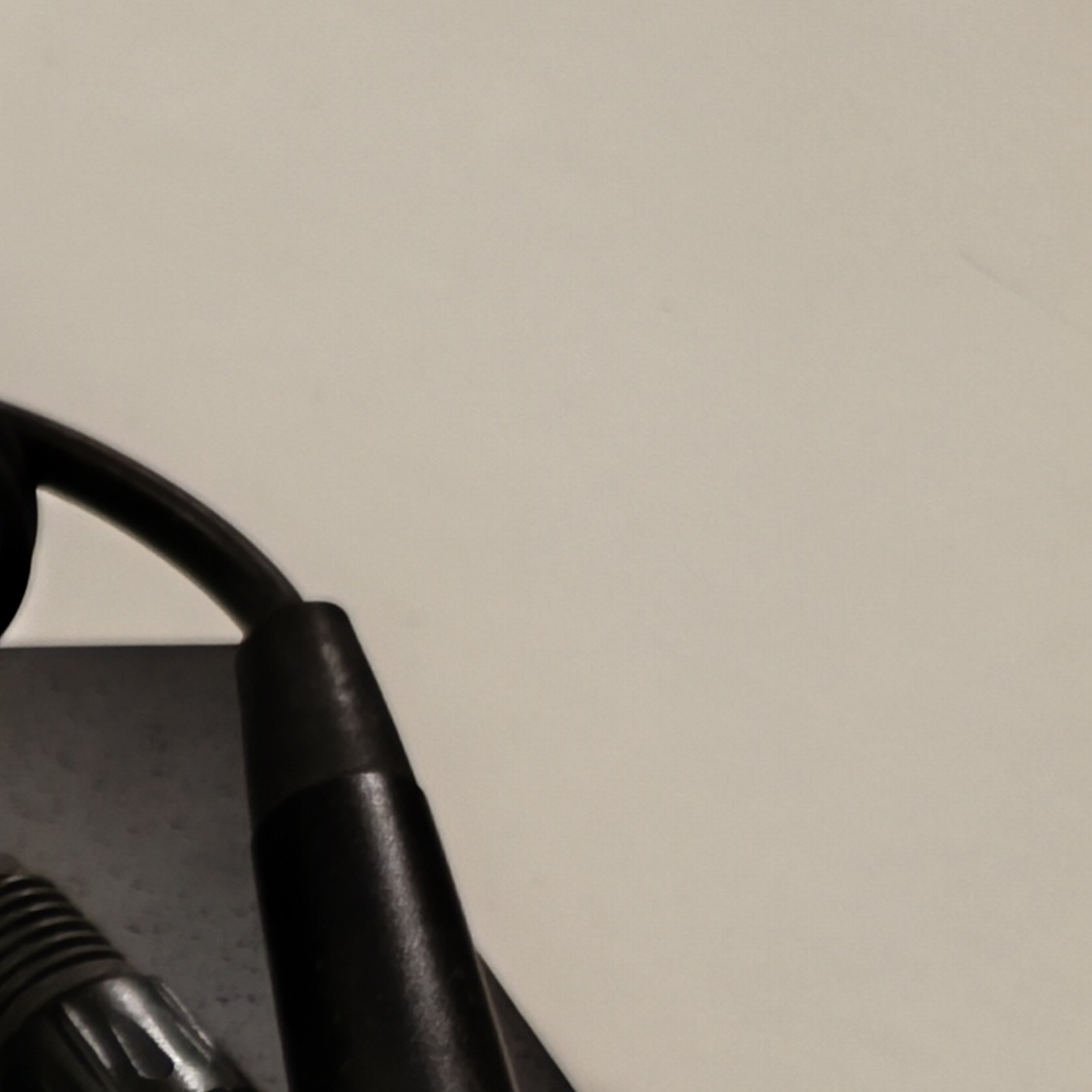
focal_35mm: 99
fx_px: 3533
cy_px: 1783
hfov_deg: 13.1
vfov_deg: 15.7
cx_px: -1538
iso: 1000
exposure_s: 1/33.3
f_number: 1.65
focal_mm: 6.14
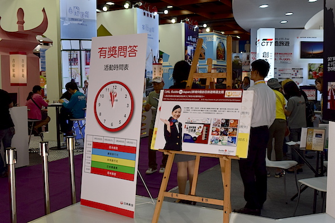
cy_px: 112
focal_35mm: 38
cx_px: 168
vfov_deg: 35.5
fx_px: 349
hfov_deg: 51.3
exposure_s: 1/250
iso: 800
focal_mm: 25
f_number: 8
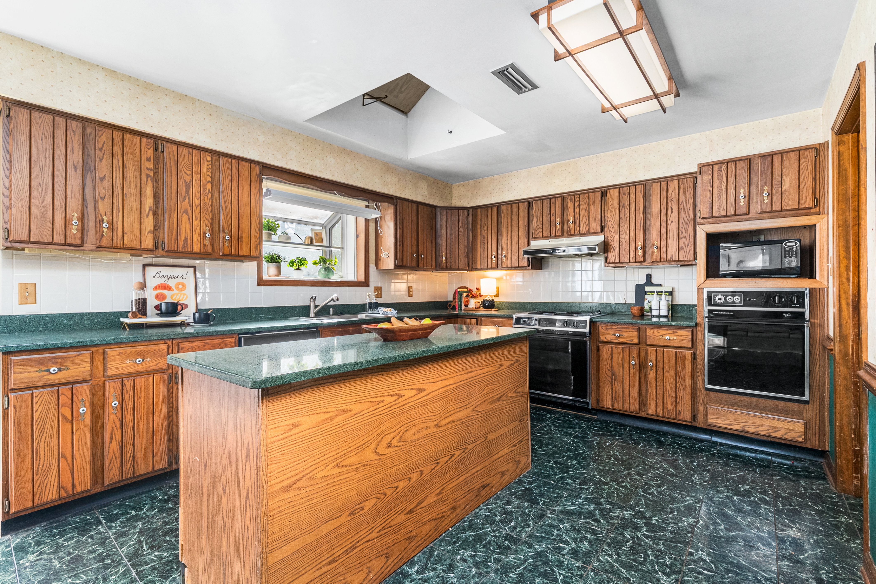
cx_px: 438
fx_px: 389
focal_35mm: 16
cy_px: 292
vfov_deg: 73.8
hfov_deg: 96.7
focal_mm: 16
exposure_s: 1/125
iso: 400
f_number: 9
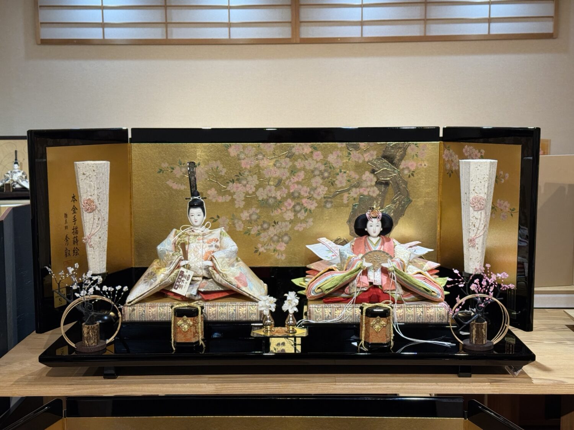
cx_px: 287
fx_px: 796
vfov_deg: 30.3
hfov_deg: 39.7
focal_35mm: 48
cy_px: 215
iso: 64
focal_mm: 6.76
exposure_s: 1/120
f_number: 1.78
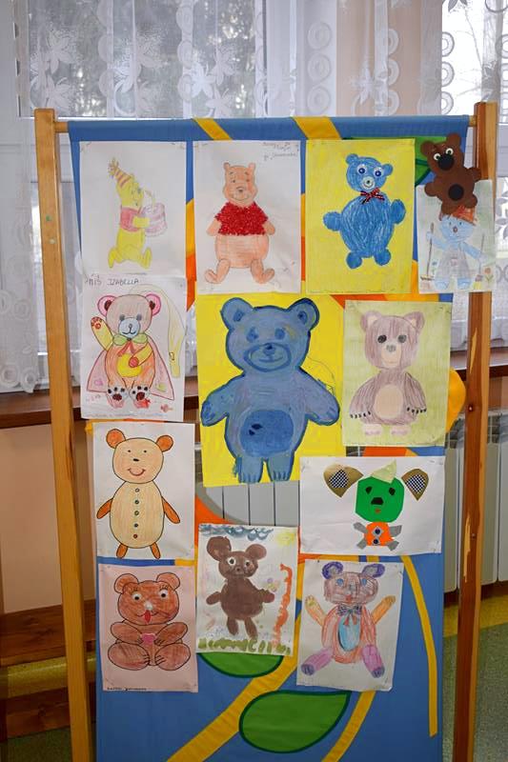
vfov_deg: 43.6
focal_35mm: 45
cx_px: 254
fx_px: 953
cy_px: 381
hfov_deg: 29.9
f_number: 5
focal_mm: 30
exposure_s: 1/100
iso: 800
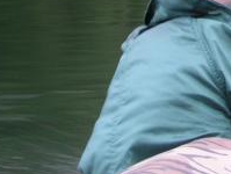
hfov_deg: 15.4
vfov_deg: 11.8
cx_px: 299
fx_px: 816
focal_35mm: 122
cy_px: -70
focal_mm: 6
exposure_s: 1/45
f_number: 2.8
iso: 50
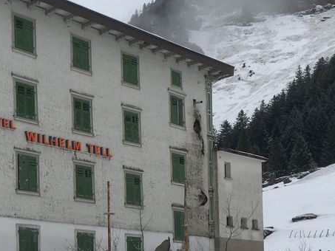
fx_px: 620
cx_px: -1
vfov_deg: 22.9
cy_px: 141
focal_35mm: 64
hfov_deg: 28.4
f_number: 2.2
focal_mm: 4.15
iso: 25
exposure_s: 1/353
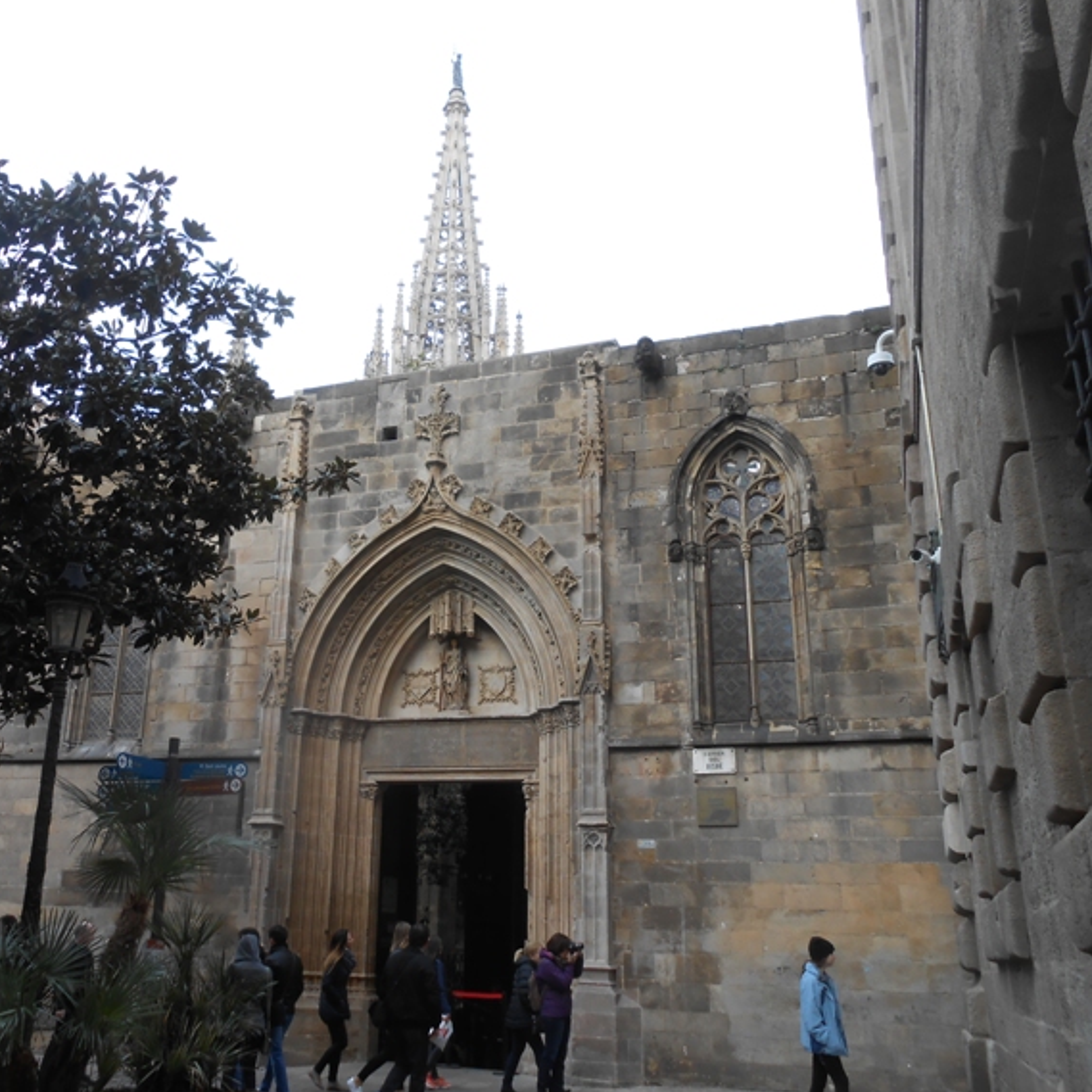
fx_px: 1106
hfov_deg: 51.9
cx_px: 397
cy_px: 549
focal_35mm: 31
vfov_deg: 52.5
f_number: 3.5
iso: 80
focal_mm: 4.6
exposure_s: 1/160
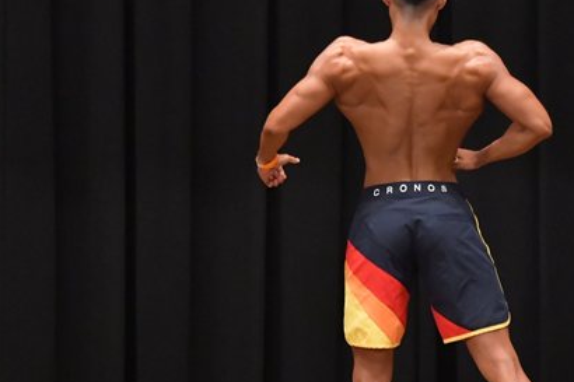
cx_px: 416
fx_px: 6773
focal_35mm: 425
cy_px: 227
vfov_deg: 3.2
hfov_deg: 4.9
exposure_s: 1/400
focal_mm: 150
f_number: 5.6
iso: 6400
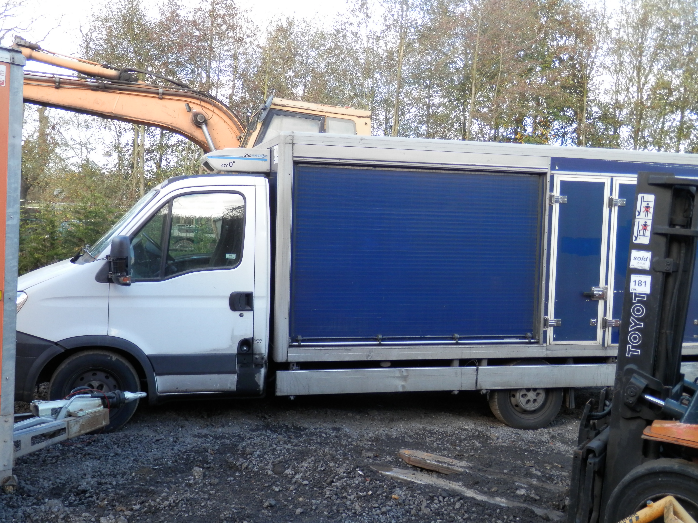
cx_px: 349
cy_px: 262
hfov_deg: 50.1
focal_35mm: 37
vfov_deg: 38.7
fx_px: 746
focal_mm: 6.6
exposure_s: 1/60
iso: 80
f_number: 3.6
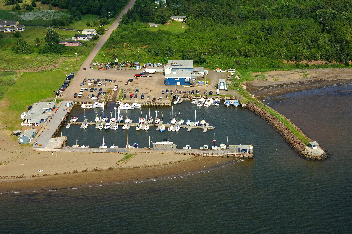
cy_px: 117
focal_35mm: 75
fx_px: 732
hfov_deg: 27.0
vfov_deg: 18.1
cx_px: 176
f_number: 8.5
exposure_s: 1/1000
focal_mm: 50
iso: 400
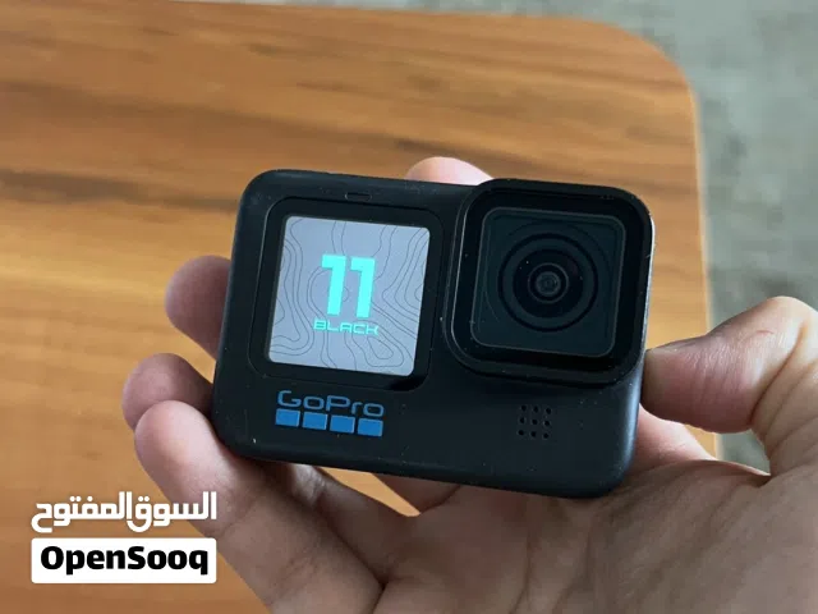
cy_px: 307
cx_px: 409
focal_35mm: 26
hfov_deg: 67.3
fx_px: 614
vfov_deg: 53.1
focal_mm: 5.7
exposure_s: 1/60
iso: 320
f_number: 1.5
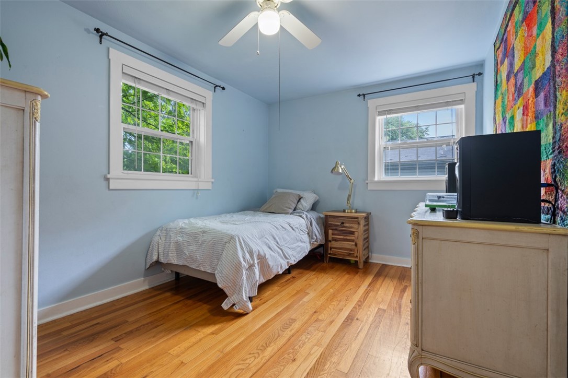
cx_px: 284
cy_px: 189
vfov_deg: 73.7
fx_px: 252
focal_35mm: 16
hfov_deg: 96.7
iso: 400
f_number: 8
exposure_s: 1/3
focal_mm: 16
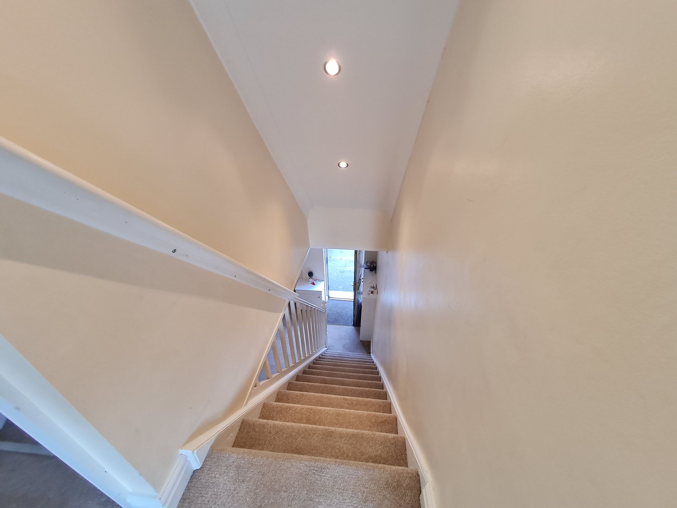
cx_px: 338
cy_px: 254
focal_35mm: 13
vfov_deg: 89.9
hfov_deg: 106.2
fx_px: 254
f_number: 2.2
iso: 100
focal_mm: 1.74
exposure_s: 1/50
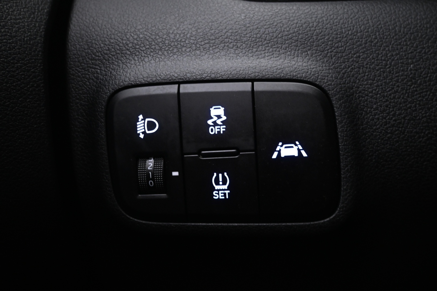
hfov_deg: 56.1
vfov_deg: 39.1
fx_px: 410
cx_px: 218
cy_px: 146
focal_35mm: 34
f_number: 4
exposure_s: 1/3
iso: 1600
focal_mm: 22.5
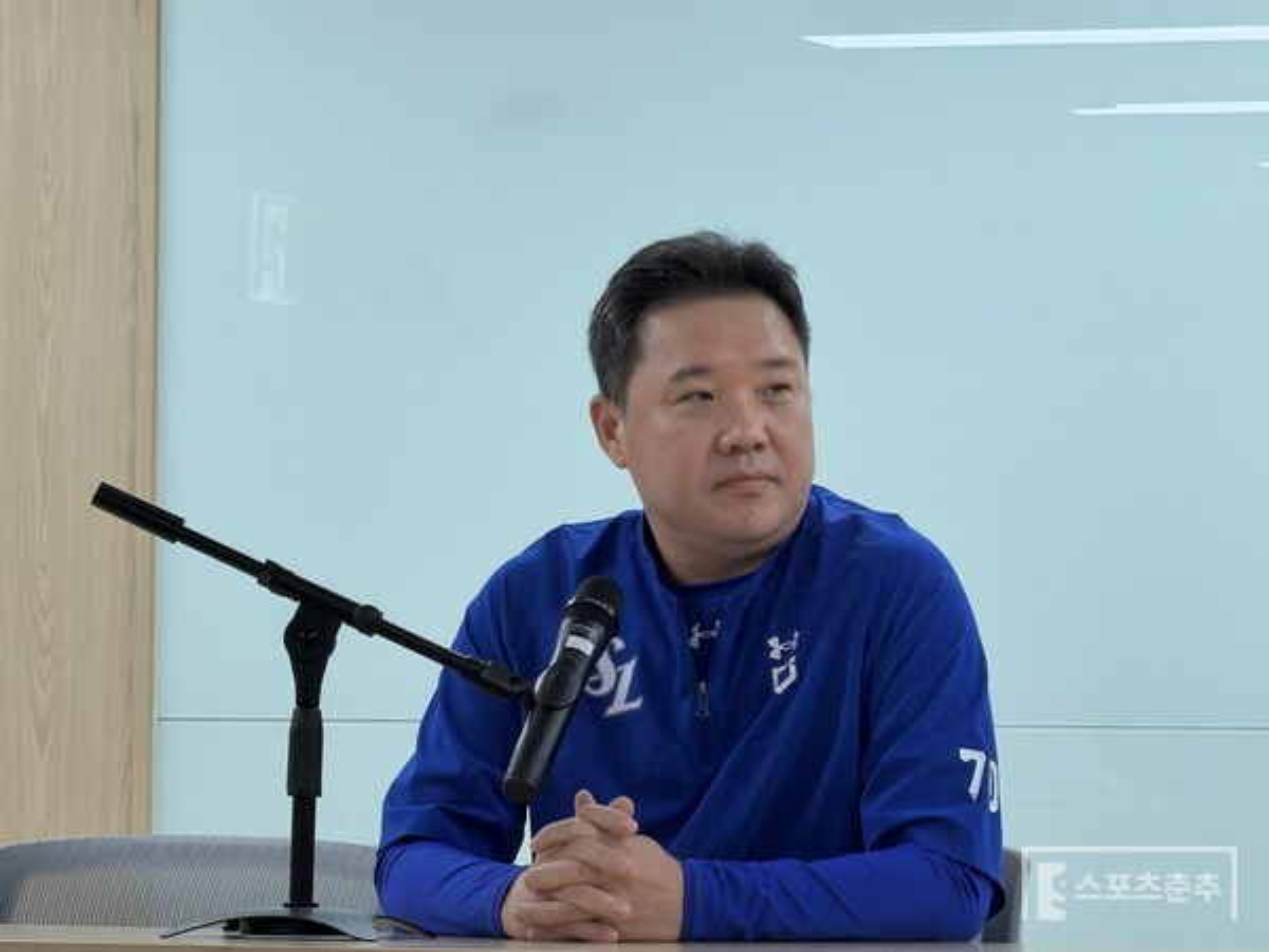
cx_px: 634
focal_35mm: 200
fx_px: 7332
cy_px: 476
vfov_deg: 7.4
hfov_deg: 9.9
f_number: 2.8
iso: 250
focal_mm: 16.89
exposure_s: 1/120
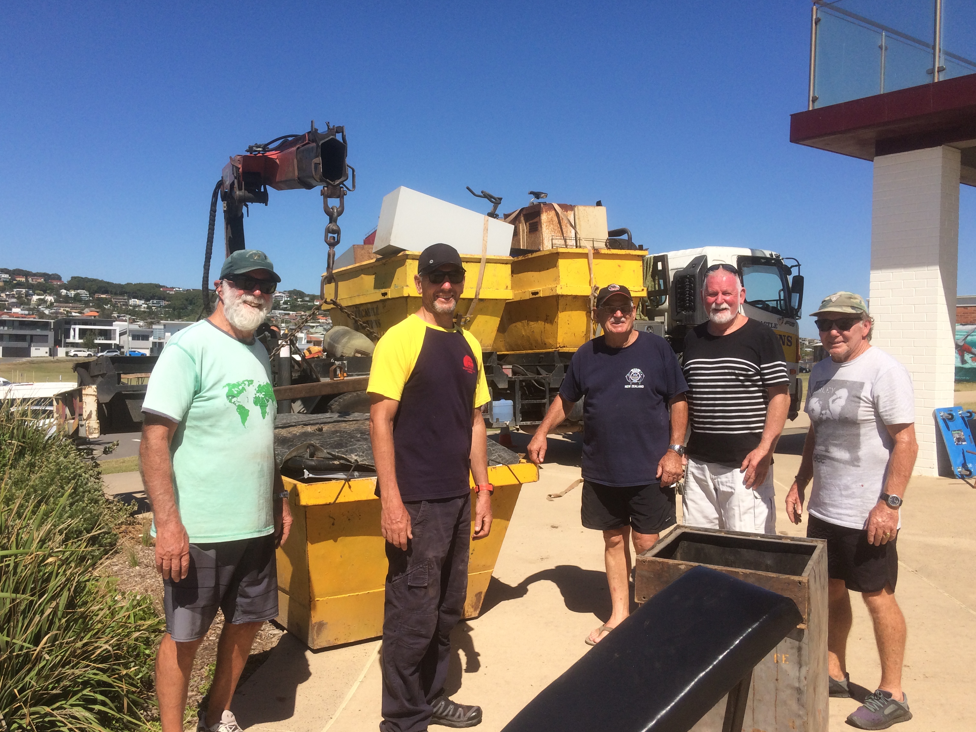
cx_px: 459
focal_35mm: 31
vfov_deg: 45.4
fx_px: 874
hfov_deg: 58.3
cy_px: 352
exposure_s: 1/2933
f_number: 2.2
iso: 32
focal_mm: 4.15
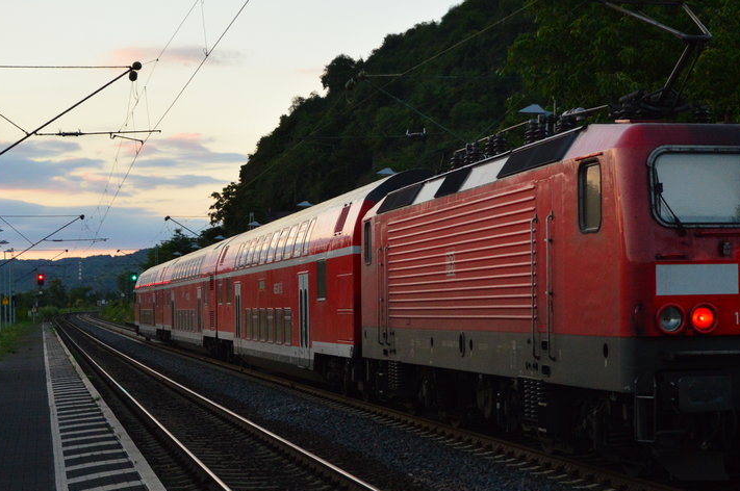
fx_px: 1663
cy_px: 272
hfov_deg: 25.0
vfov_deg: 16.8
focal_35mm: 81
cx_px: 496
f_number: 5
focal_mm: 32
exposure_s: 1/320
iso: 800
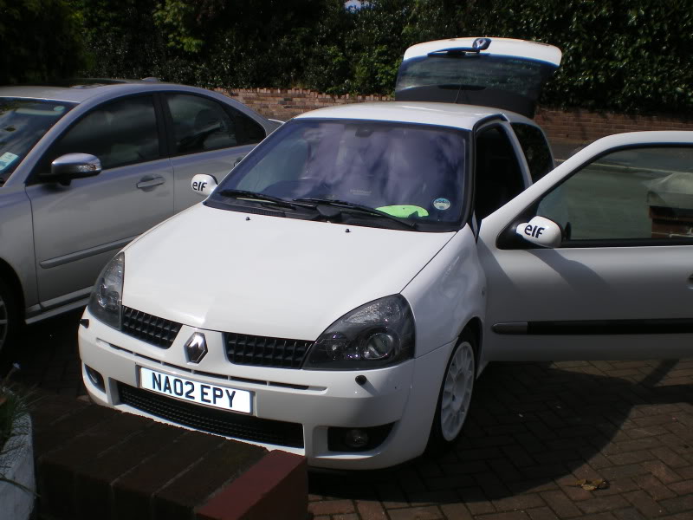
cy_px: 260
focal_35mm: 38
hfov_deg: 49.0
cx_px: 346
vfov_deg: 37.7
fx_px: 761
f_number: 4.6
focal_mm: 6.3
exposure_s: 1/640
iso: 64
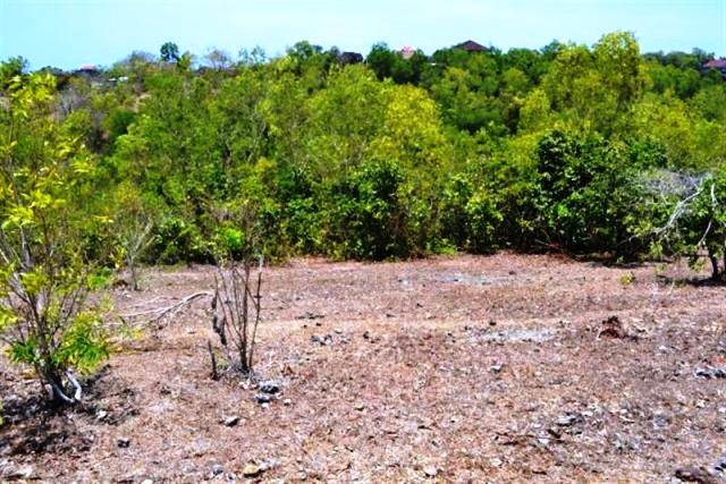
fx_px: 545
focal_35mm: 27
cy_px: 242
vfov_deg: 48.0
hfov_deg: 67.4
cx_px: 363
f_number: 7.1
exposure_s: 1/200
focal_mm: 18
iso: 100
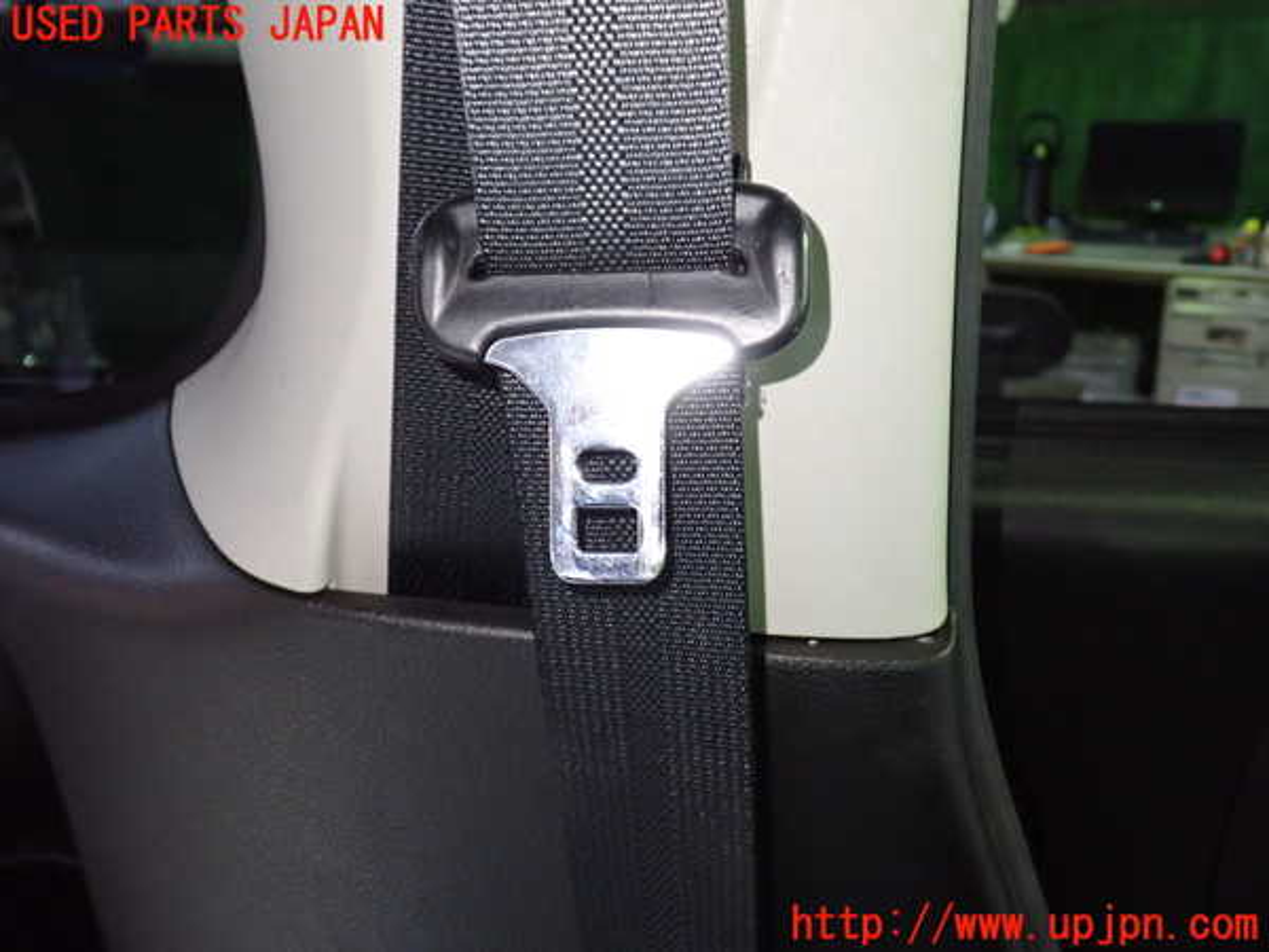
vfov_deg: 46.8
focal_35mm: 30
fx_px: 1100
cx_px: 634
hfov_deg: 60.0
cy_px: 476
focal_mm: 5.4
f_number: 2.3
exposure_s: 1/30
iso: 800
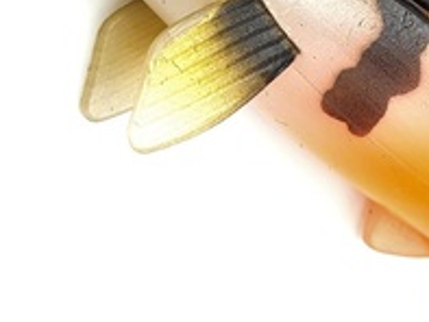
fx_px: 980
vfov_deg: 17.4
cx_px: 194
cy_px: -111
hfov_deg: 24.7
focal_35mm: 79
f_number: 2.4
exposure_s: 1/100
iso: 50
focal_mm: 4.3
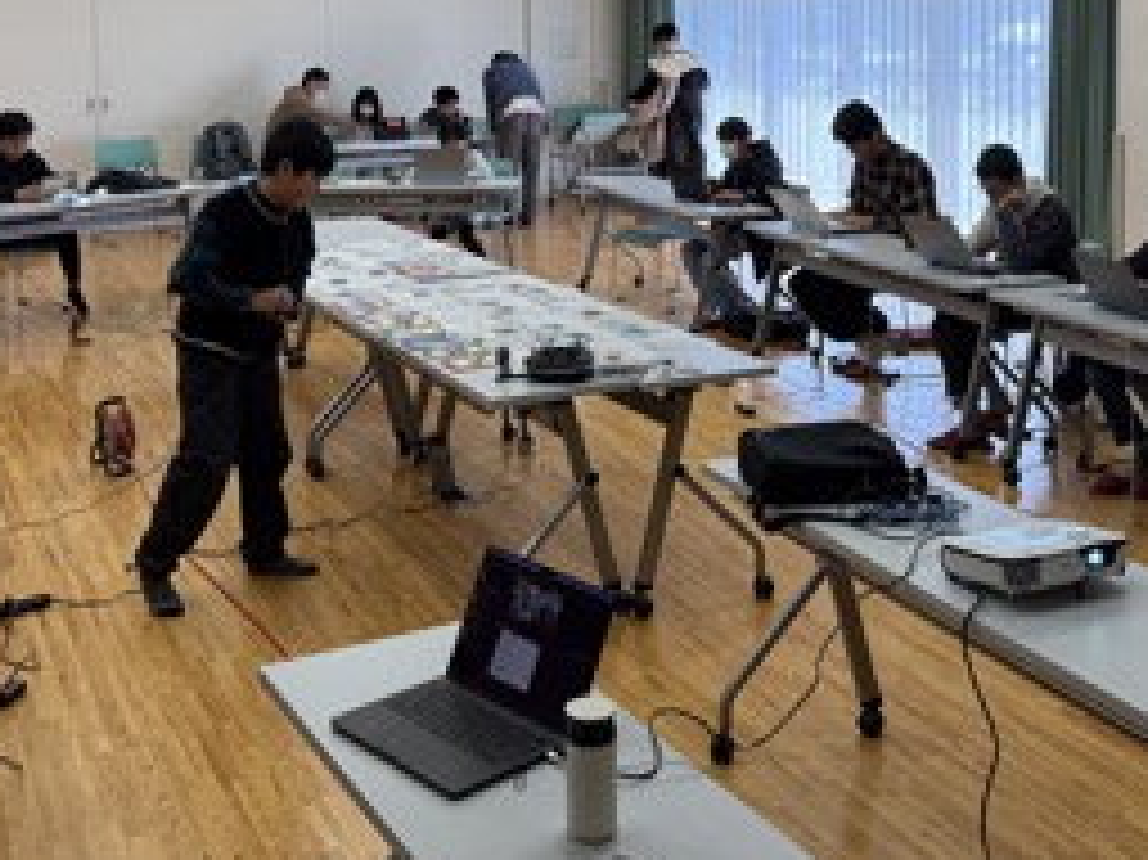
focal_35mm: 47
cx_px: 572
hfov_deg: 40.5
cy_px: 101
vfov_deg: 29.7
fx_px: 1558
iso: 100
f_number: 1.78
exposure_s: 1/232
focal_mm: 6.76
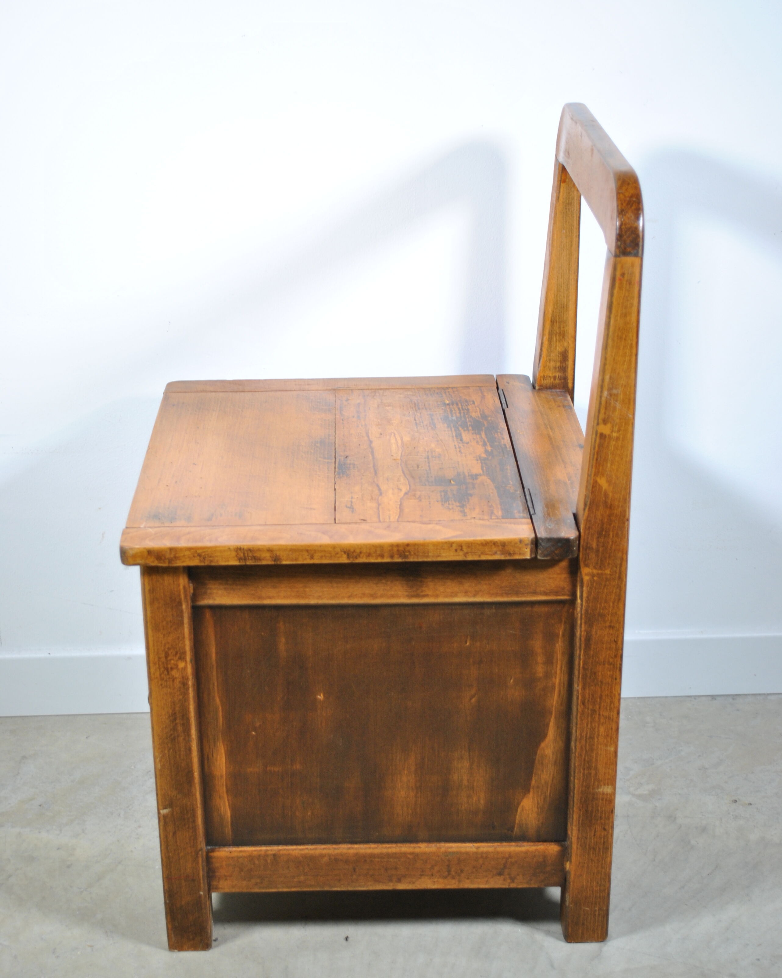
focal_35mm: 60
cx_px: 390
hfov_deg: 25.6
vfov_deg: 31.7
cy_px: 536
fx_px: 1724
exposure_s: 1/30
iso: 200
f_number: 5
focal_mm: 35
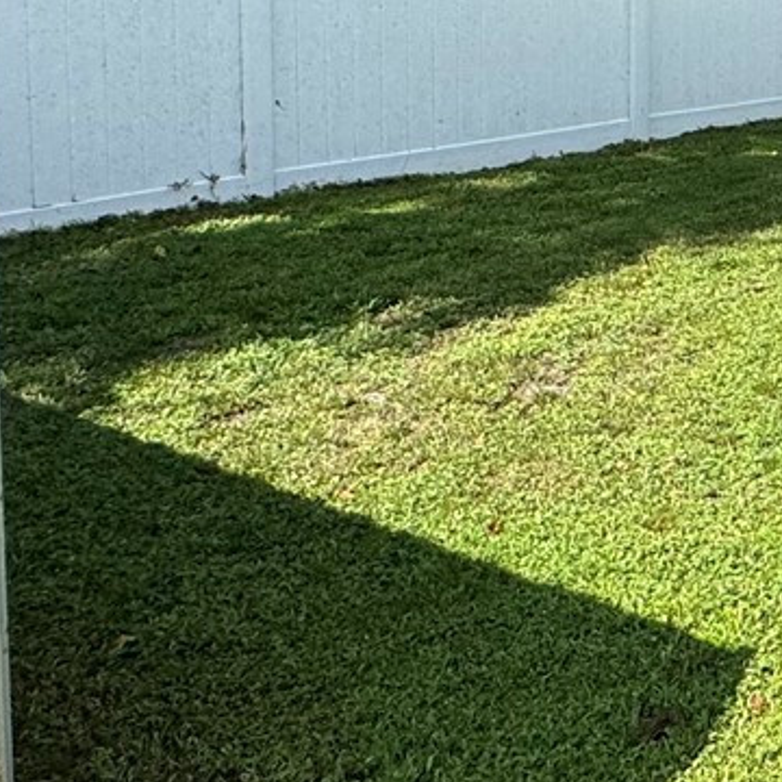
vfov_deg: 29.5
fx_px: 1406
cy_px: 46
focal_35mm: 55
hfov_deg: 24.8
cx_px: 1134
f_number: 2.2
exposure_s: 1/1020
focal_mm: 2.22
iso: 40
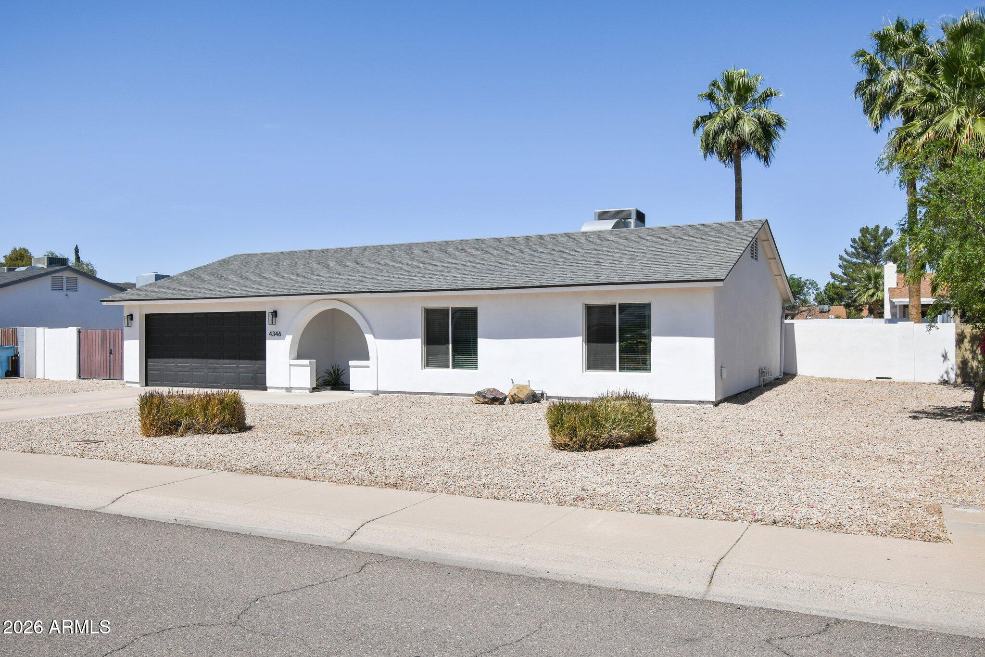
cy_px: 328
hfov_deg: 61.9
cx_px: 492
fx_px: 821
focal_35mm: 30
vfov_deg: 43.6
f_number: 8
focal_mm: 20
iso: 100
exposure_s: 1/40
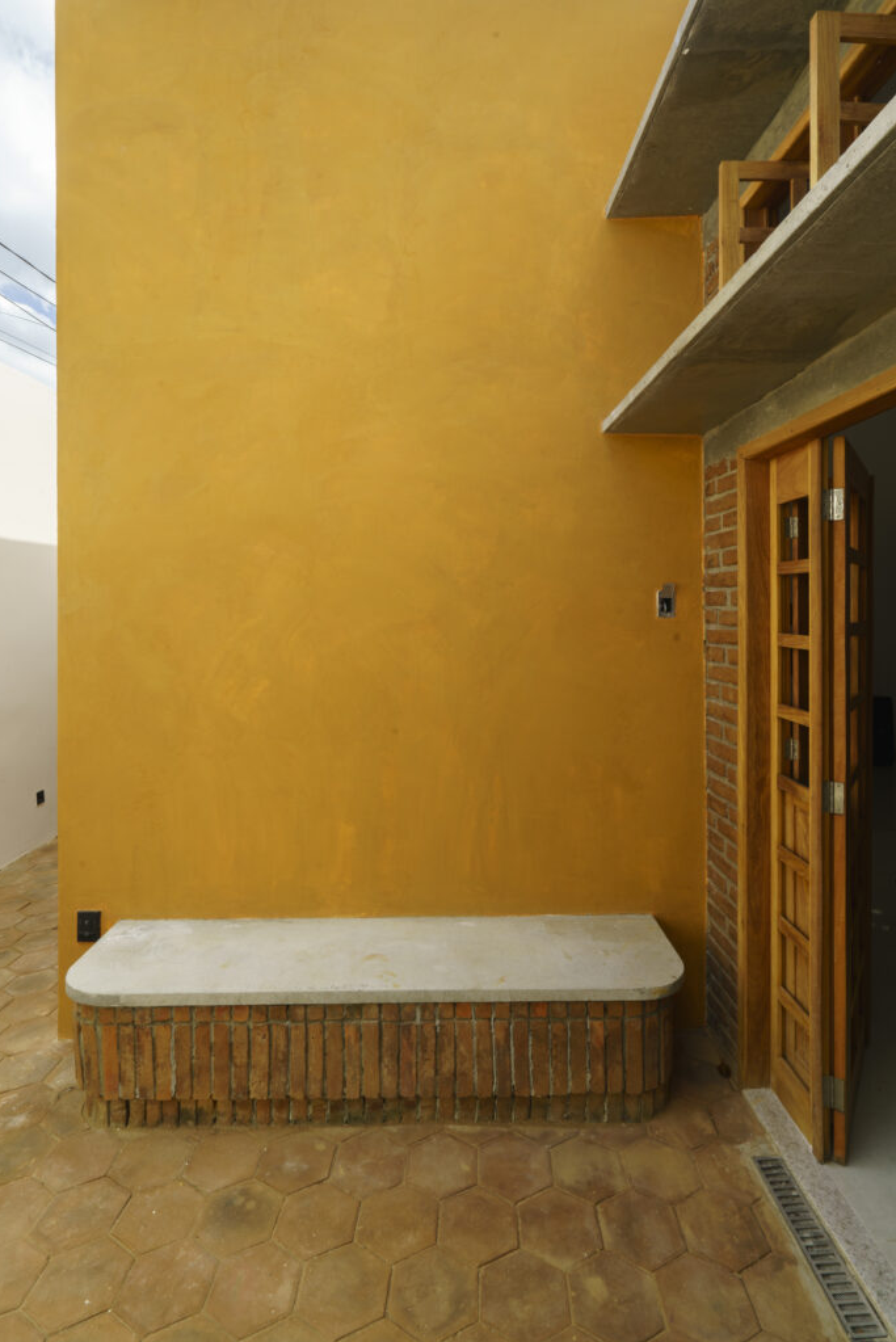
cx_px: 457
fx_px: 671
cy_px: 598
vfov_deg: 89.6
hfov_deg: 67.4
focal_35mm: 18
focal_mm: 16
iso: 100
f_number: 18
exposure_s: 1/10
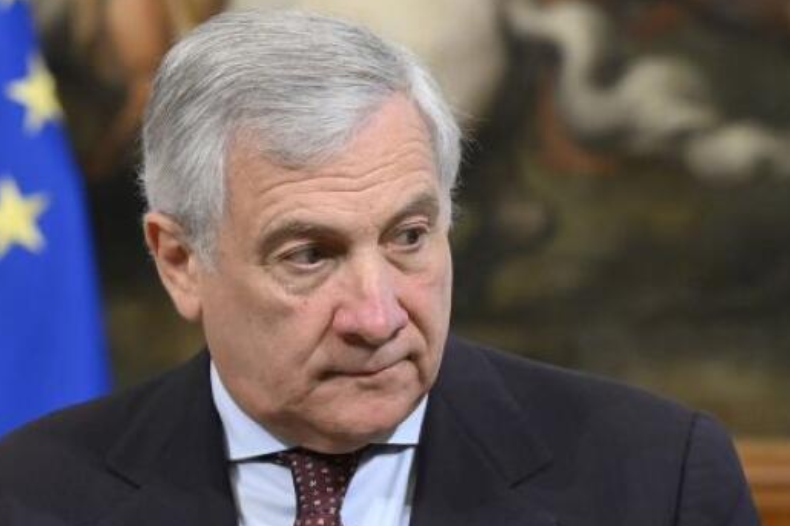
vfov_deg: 6.2
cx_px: 419
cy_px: 532
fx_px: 4804
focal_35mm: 219
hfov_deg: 9.4
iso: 2500
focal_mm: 94
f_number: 4
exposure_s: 1/320
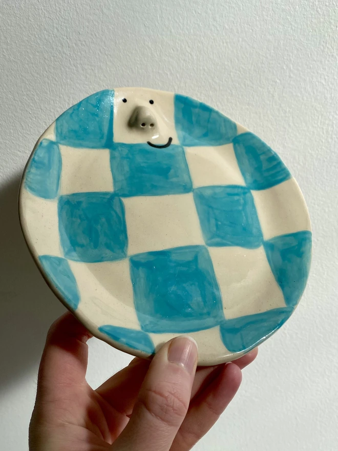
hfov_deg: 53.1
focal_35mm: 26
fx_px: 338
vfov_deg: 67.3
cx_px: 169
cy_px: 226
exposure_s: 1/1484
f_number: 1.8
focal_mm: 4.25
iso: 32
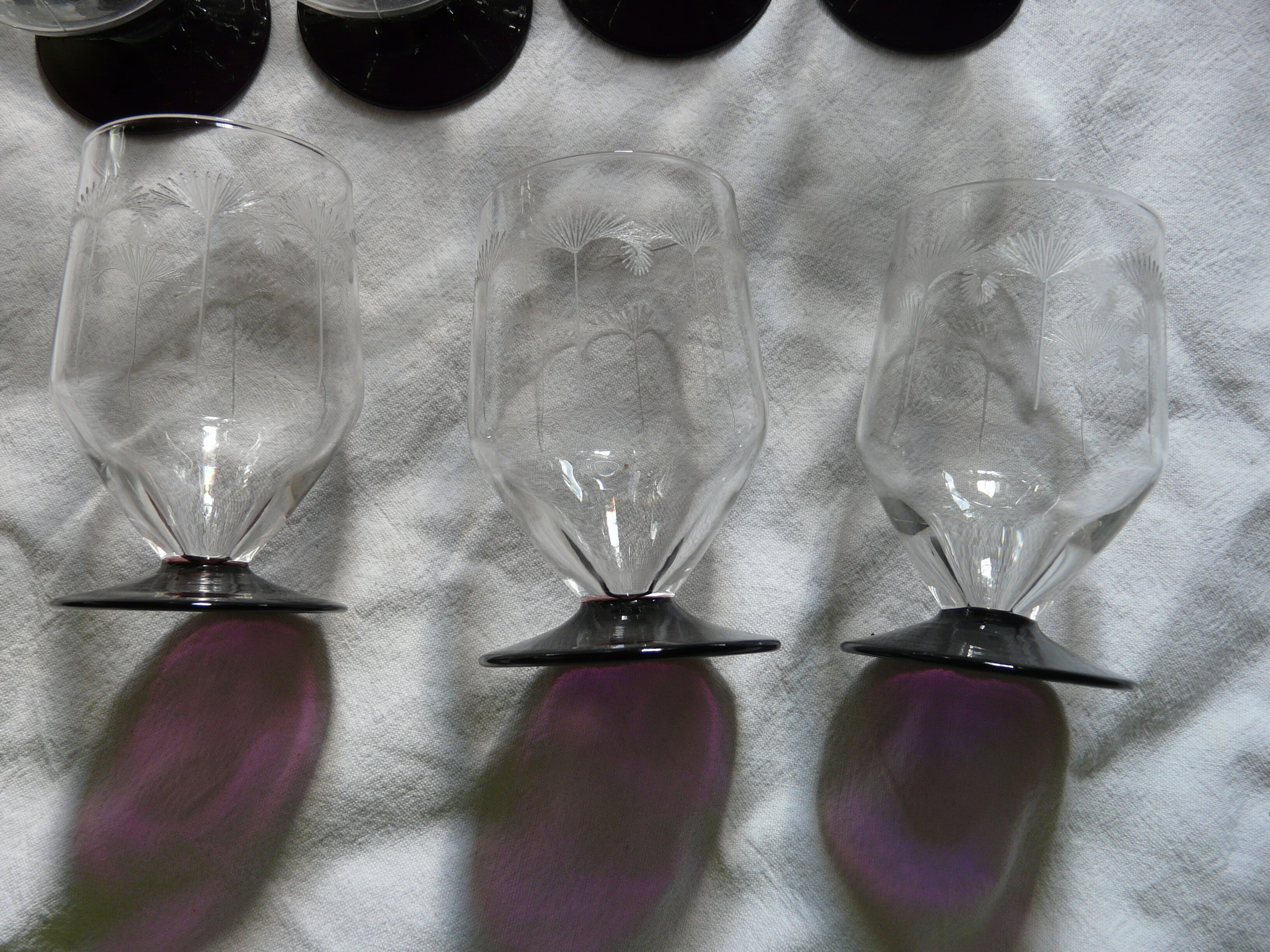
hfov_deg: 63.4
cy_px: 476
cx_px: 635
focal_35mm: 28
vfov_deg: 49.7
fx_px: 1027
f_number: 2.8
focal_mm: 4.6
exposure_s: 1/30
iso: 125
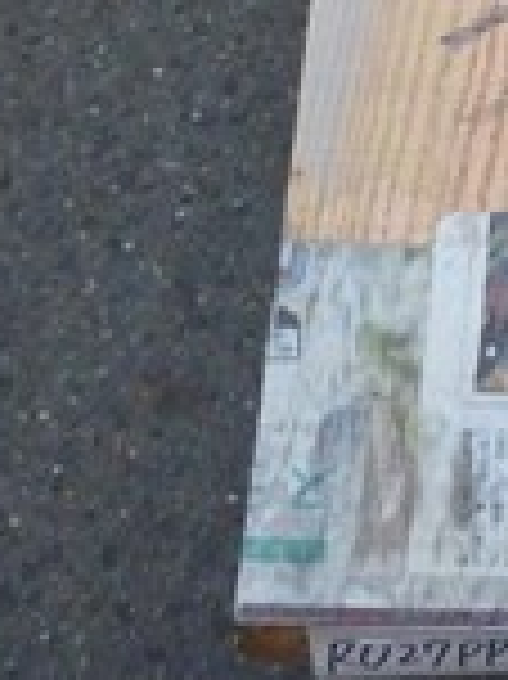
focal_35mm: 119
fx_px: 2332
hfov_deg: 12.0
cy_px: -653
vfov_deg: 14.1
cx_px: 706
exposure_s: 1/200
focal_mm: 4.9
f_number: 3.3
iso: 400
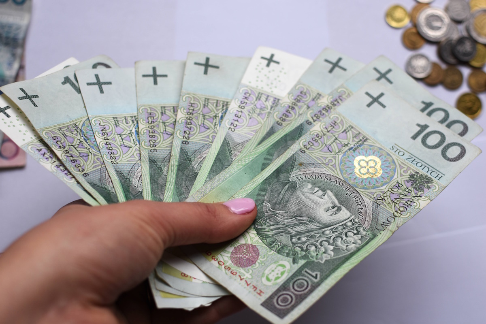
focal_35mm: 52
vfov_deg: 25.8
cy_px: 162
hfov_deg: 37.9
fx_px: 709
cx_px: 243
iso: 200
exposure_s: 1/160
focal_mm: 35
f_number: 3.5
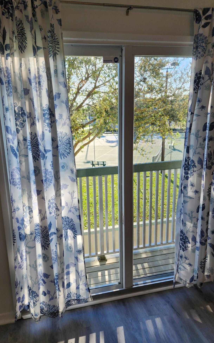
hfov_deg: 49.1
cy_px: 170
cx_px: 93
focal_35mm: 25
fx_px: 233
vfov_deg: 72.5
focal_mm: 6.4
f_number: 1.8
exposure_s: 1/180
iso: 32
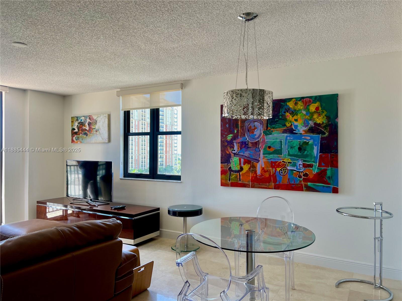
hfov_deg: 67.3
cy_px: 150
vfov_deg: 53.0
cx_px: 201
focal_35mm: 26
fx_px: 302
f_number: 1.5
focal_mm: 5.7
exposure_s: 1/121
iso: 40
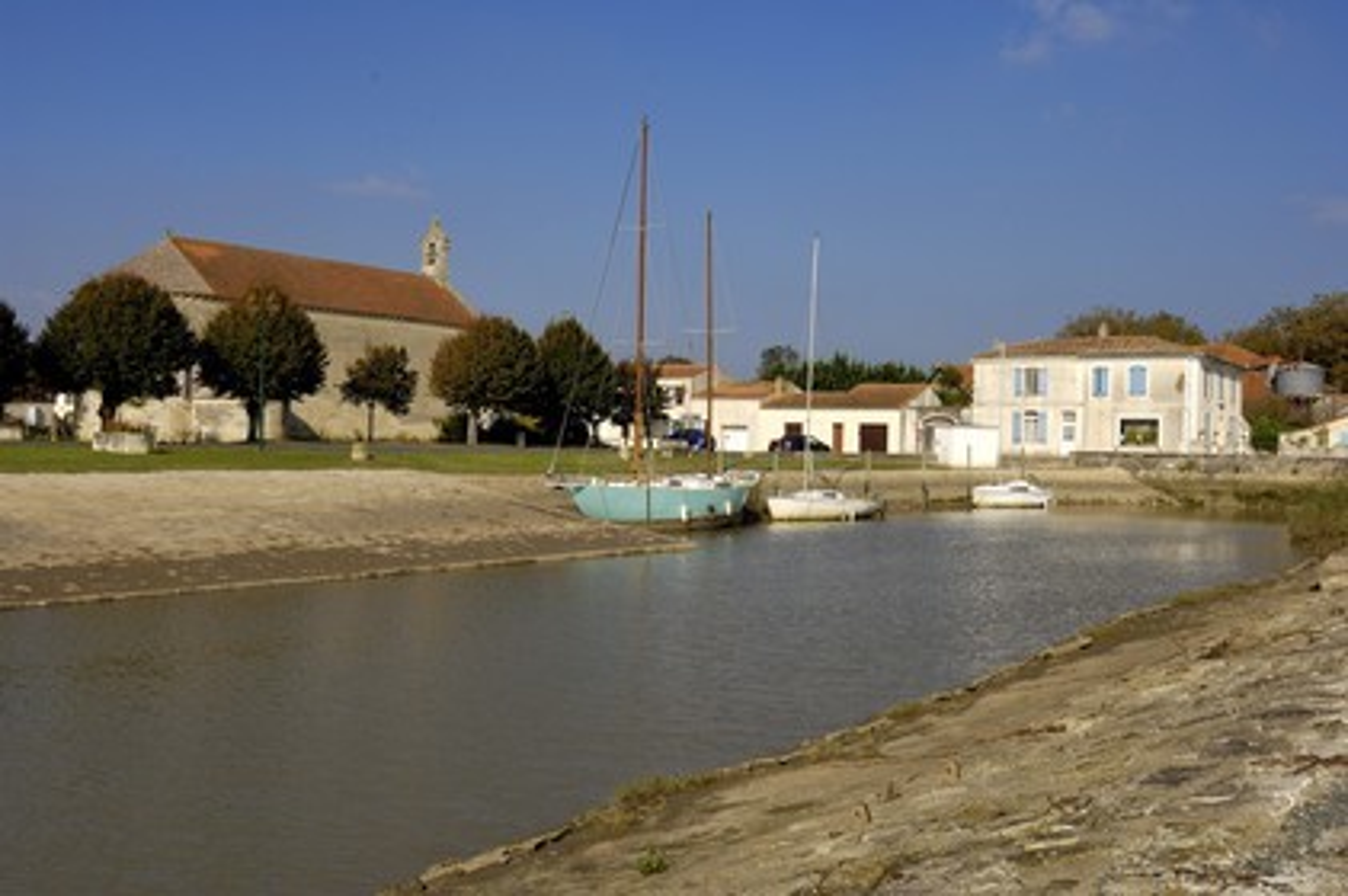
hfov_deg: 53.2
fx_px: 1347
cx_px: 674
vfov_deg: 36.8
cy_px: 448
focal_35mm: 36
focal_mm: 24
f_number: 13
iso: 100
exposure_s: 1/160
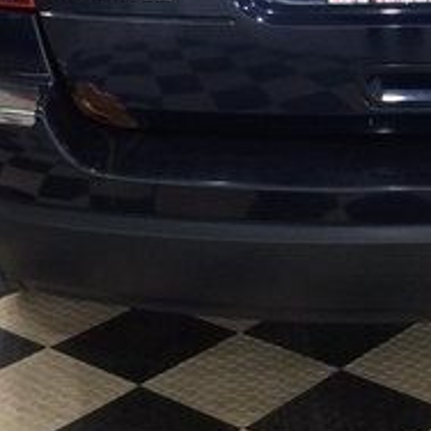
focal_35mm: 96
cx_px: 401
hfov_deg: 17.8
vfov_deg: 17.7
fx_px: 1352
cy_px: 0
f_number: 2.4
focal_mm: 3.3
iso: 80
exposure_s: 1/24
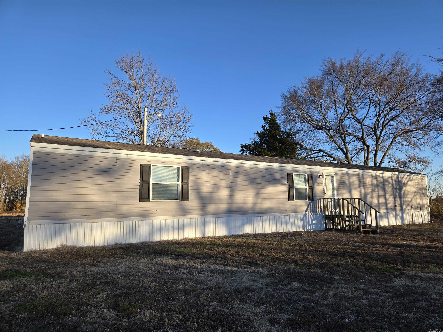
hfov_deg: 73.9
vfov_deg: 58.9
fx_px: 294
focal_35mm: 23
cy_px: 166
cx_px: 222
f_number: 1.8
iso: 25
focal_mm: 5.4
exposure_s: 1/827
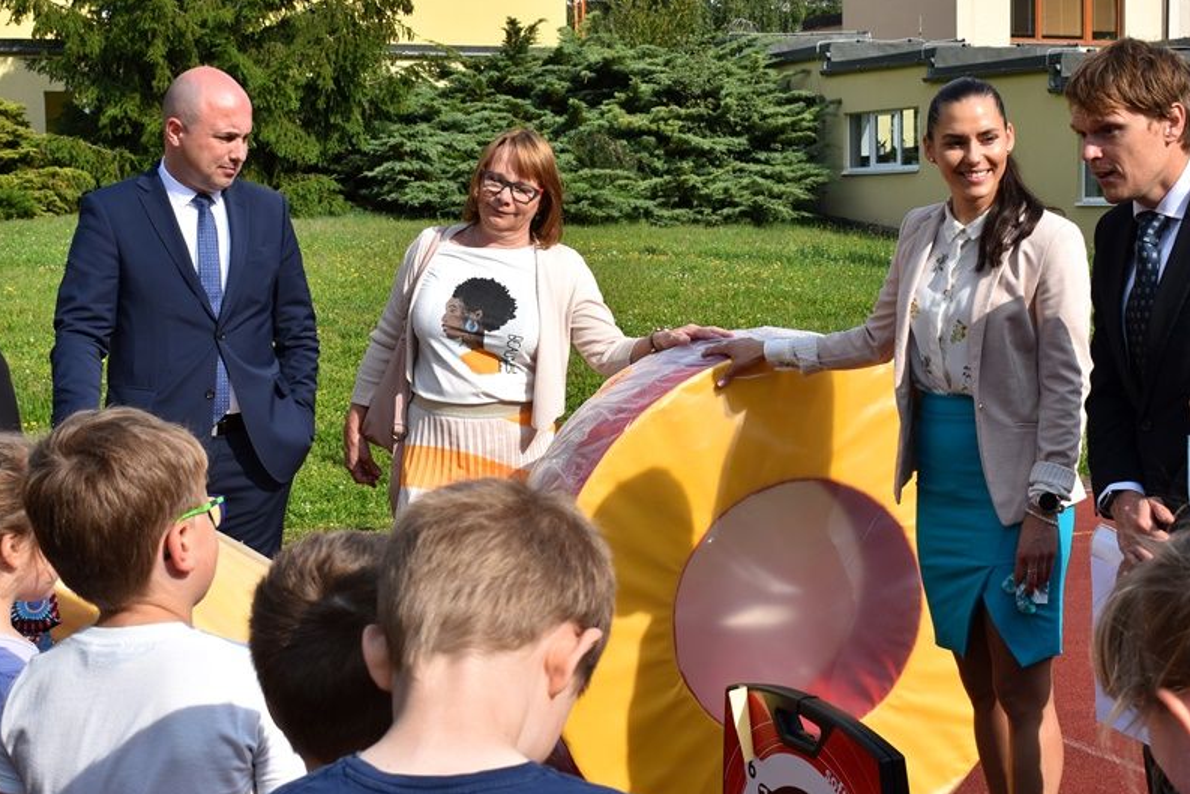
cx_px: 567
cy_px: 382
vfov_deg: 21.9
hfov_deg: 32.4
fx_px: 2050
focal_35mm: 62
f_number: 10
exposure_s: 1/400
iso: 200
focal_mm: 32
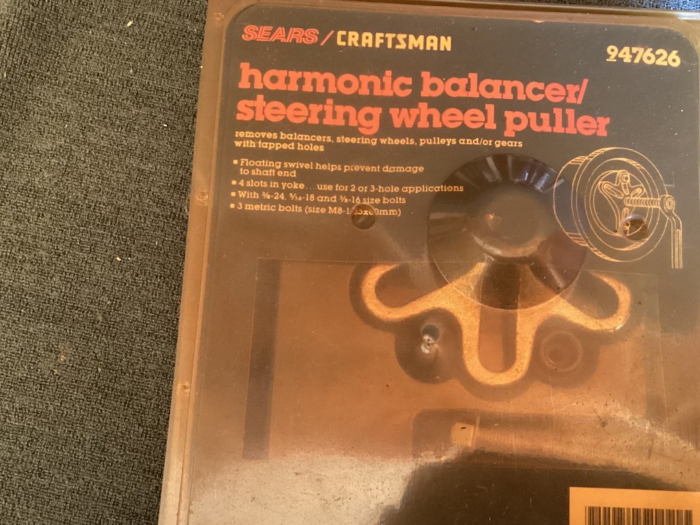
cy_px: 282
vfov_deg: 31.5
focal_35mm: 46
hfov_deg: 40.9
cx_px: 439
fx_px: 930
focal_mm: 3.3
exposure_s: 1/33
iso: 400
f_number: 2.4
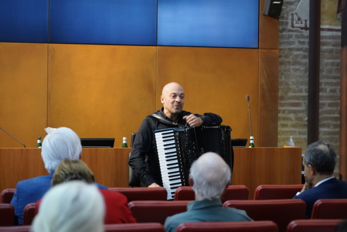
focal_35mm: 105
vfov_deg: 13.1
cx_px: 174
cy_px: 116
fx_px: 1012
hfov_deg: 19.4
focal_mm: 105
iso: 4000
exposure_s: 1/50
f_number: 4
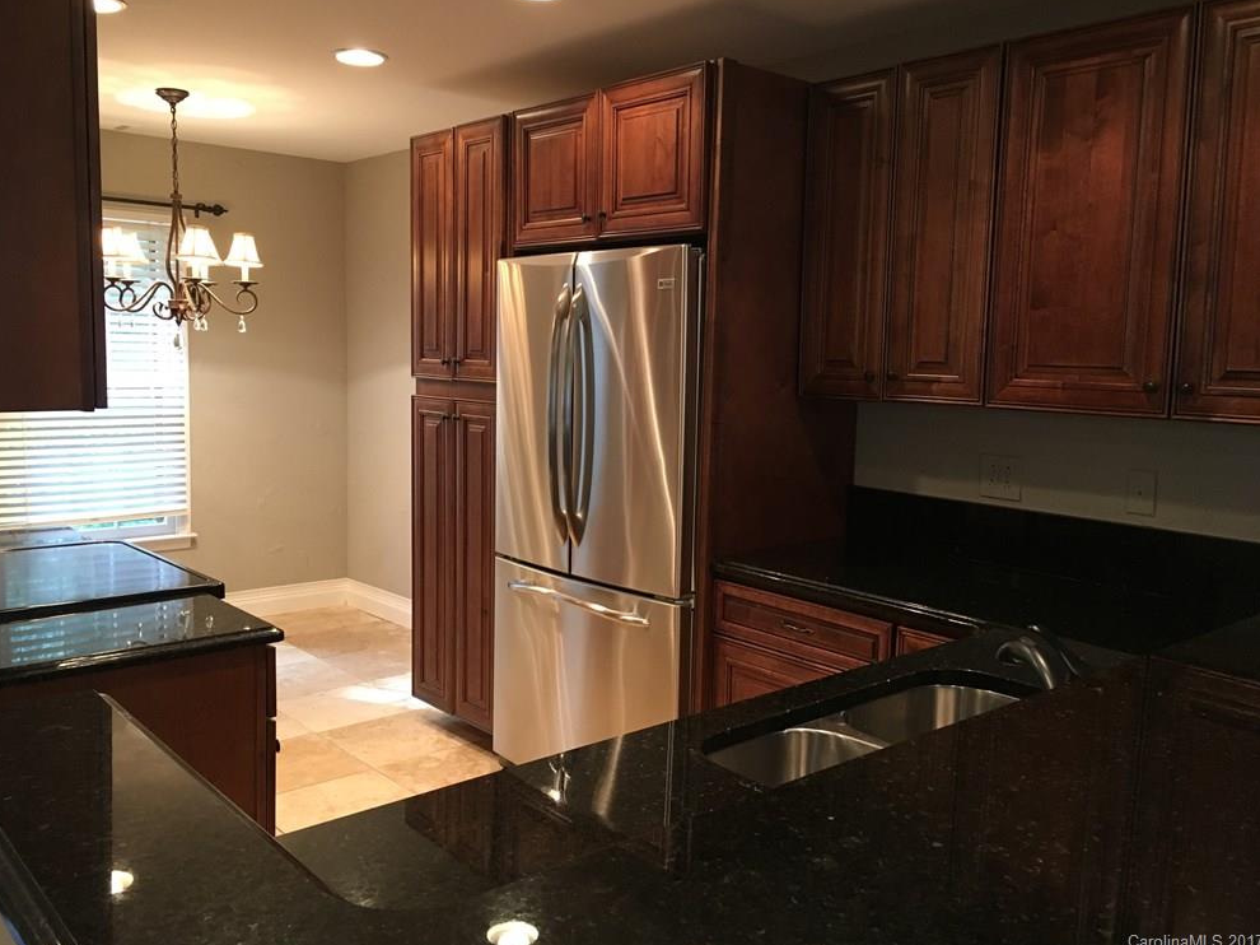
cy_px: 465
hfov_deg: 60.0
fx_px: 1092
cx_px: 622
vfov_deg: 46.8
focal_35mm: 30
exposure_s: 1/30
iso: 160
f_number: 2.2
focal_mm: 4.15
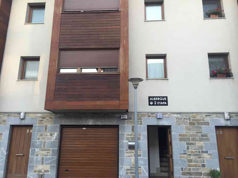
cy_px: 89
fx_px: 199
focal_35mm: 29
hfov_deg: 61.7
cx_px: 119
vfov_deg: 48.2
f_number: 2.2
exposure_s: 1/158
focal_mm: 4.15
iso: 32
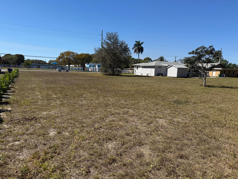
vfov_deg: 56.8
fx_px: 165
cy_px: 90
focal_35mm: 24
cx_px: 119
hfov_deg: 71.6
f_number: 1.78
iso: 80
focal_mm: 6.76
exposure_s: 1/4673
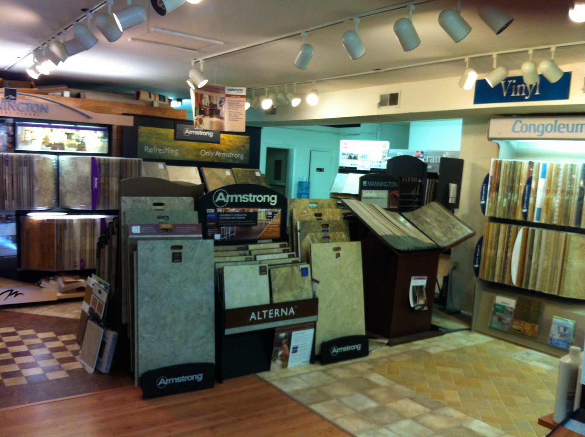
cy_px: 218
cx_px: 292
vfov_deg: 40.6
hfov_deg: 52.7
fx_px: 591
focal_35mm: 35
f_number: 2.8
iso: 125
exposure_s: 1/17
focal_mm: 3.85
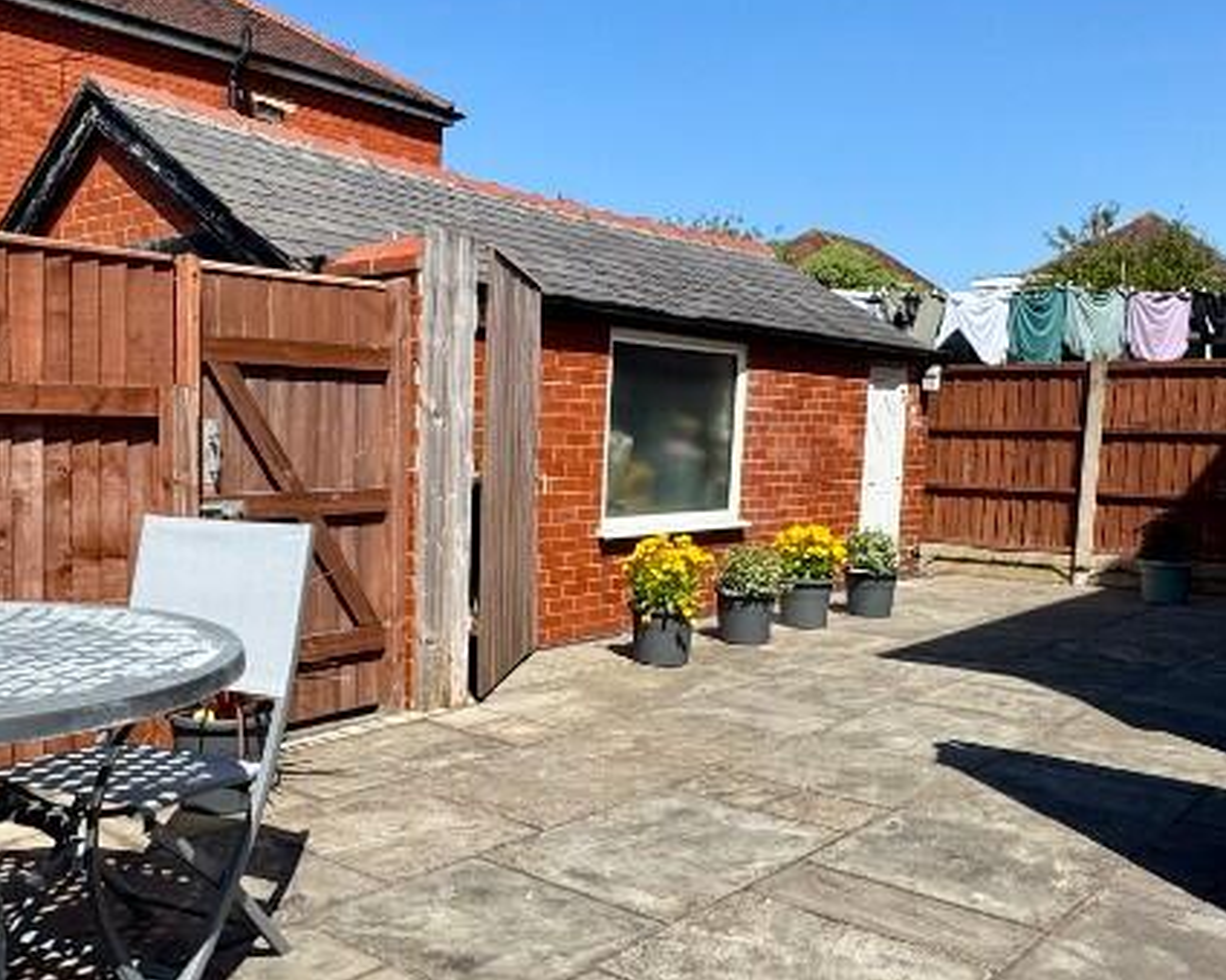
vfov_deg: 44.5
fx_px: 1197
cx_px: 405
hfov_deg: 53.1
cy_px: 523
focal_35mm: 33
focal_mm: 2.22
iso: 50
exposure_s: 1/1672
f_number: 2.2
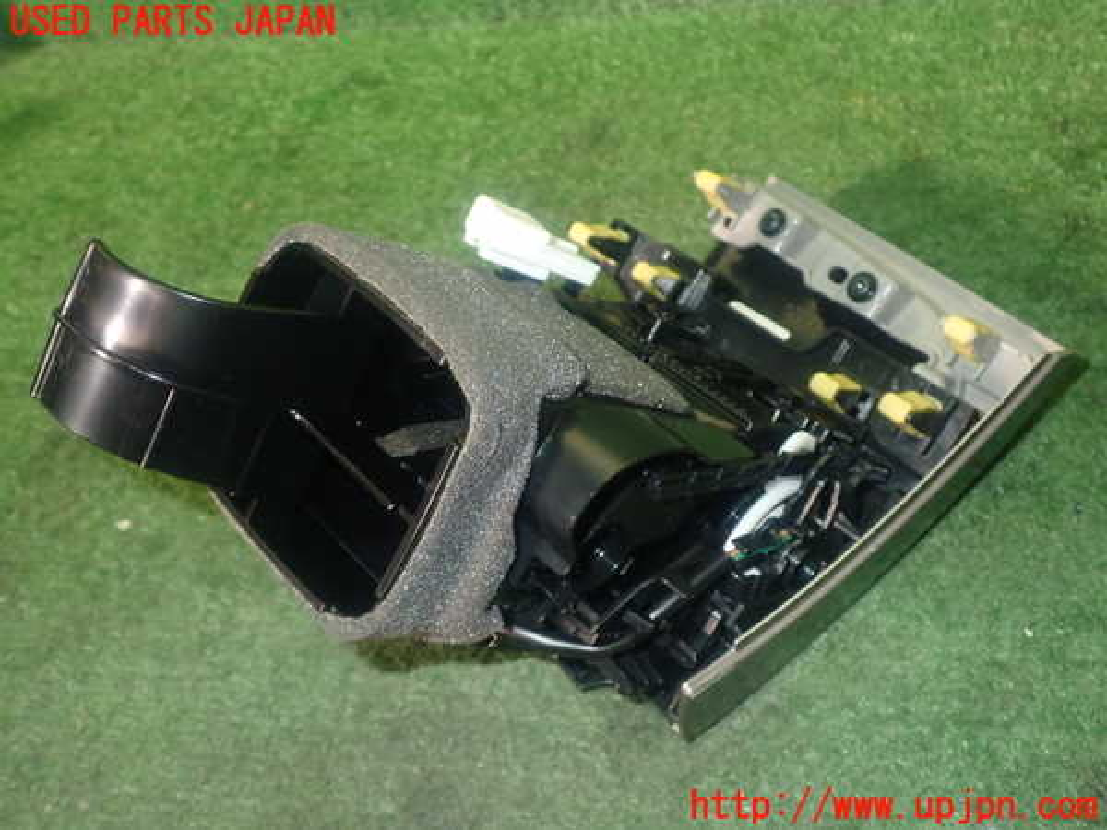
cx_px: 554
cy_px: 415
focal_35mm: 36
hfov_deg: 51.4
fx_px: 1151
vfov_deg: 39.7
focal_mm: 6.37
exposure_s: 1/40
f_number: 7.1
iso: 640
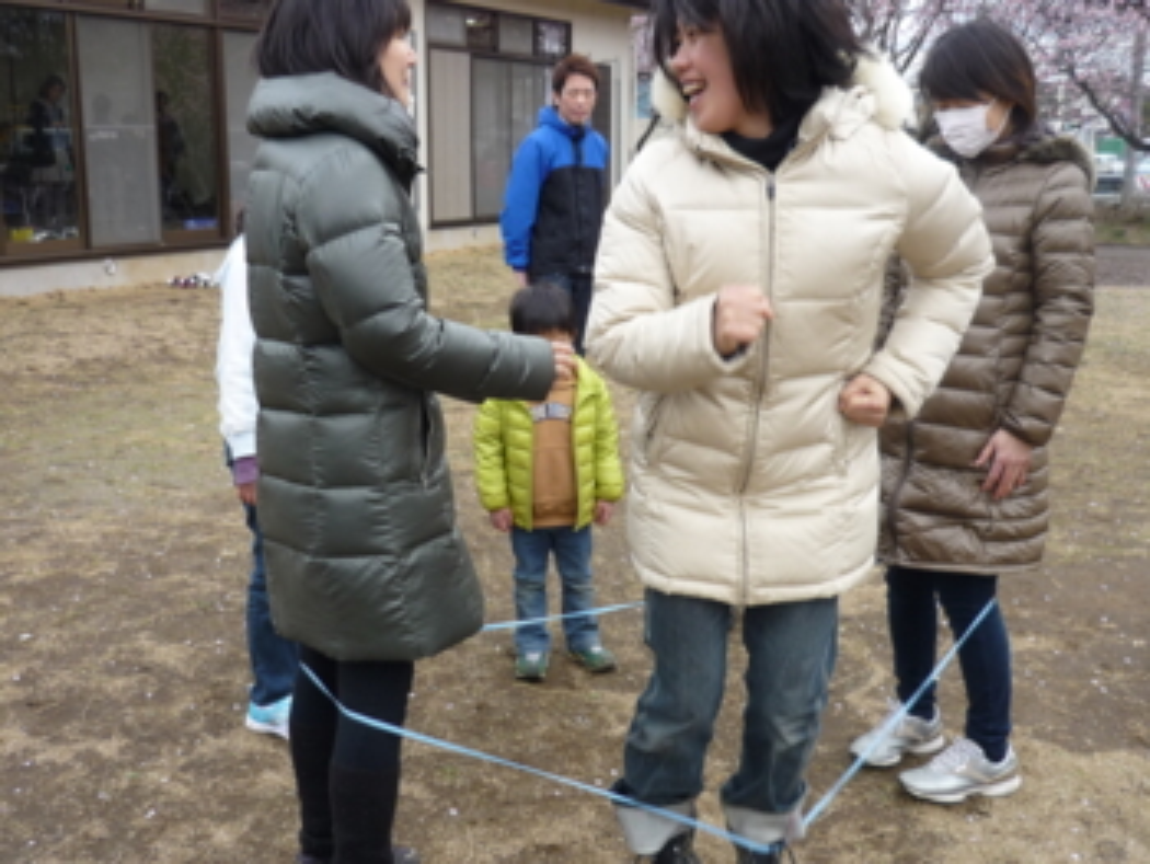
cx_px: 575
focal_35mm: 38
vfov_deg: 37.8
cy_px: 432
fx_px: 1263
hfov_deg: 48.9
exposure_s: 1/250
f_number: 2.8
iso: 100
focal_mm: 5.5
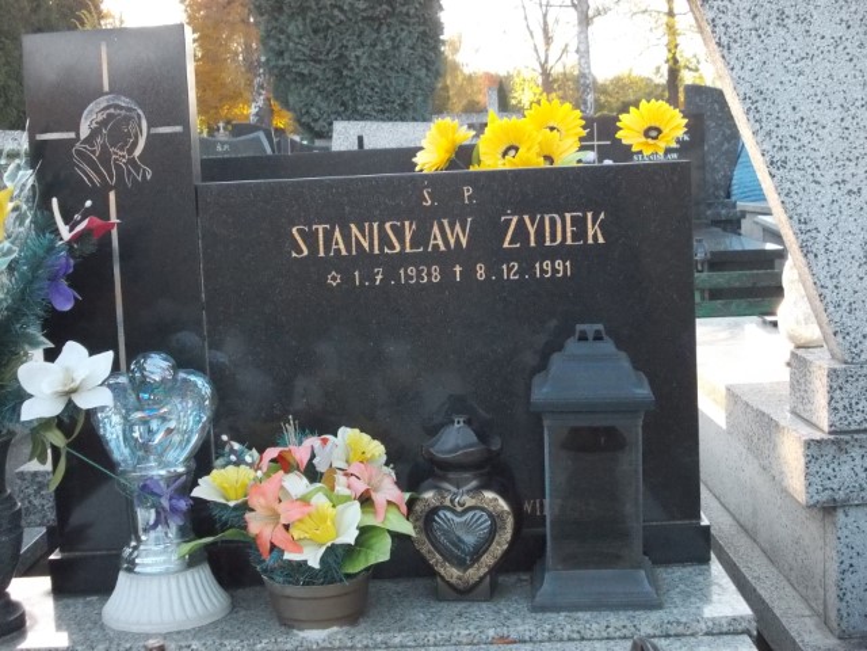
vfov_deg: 24.4
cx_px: 434
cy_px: 326
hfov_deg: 32.2
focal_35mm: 60
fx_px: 1503
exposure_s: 1/250
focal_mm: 8.5
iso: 500
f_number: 4
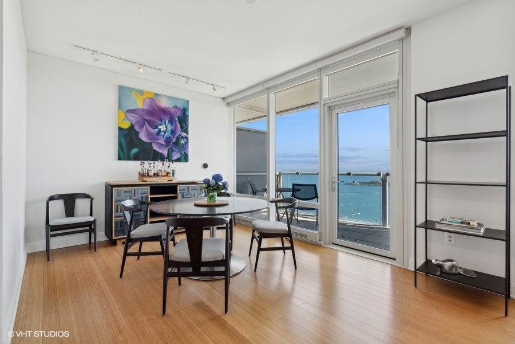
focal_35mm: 16
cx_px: 258
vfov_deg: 73.7
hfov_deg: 96.7
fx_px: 229
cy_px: 172
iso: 320
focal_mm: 16
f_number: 8
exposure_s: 1/80
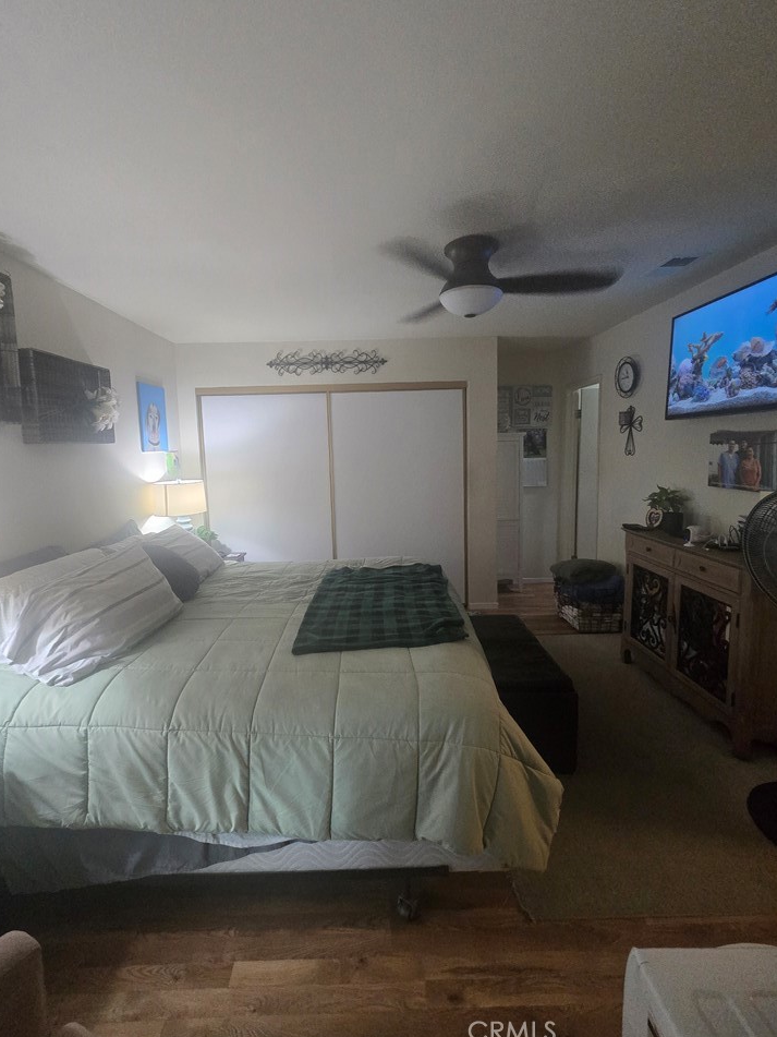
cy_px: 489
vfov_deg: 102.0
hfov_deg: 85.6
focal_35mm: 14
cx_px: 369
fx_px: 419
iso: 640
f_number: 2.2
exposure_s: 1/60
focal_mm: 2.2
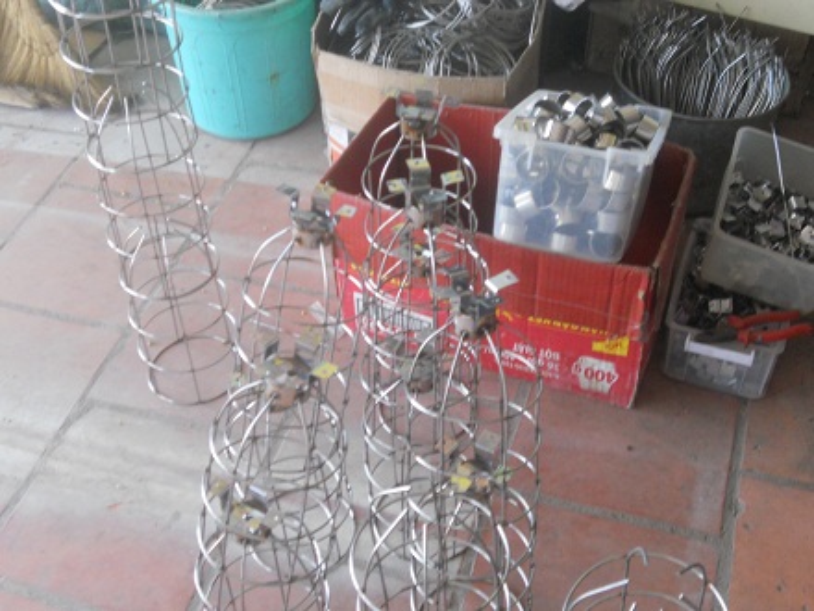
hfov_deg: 41.2
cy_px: 306
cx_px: 407
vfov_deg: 31.5
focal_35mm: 46
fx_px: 1082
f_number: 4.3
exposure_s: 1/30
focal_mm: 8.2
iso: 320
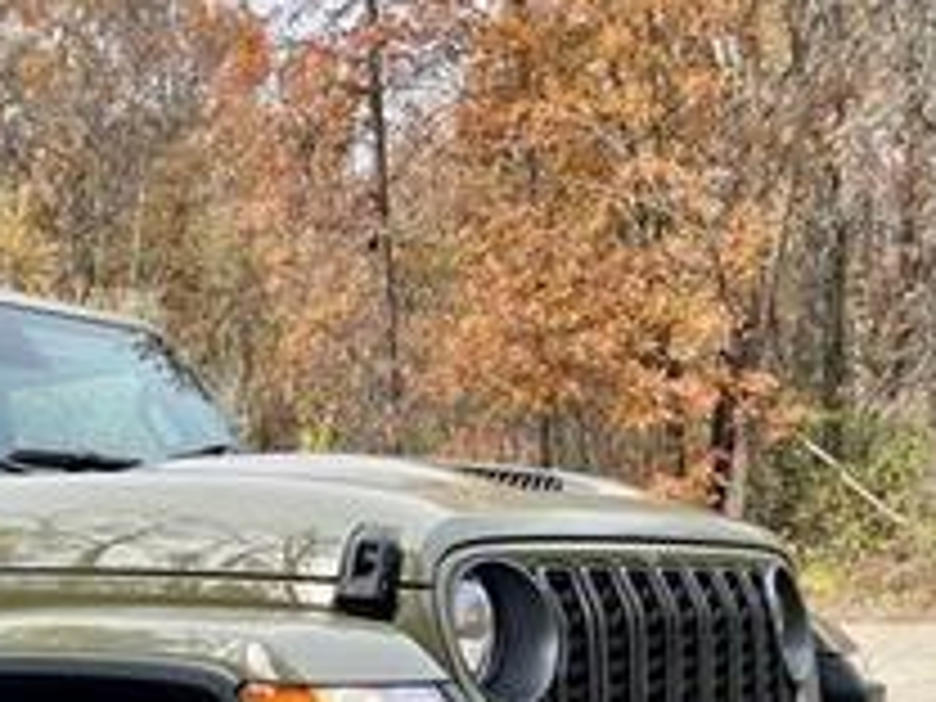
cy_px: 738
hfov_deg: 28.8
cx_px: 4
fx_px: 1703
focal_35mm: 63
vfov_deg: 22.2
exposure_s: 1/705
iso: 50
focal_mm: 5.1
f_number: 1.6
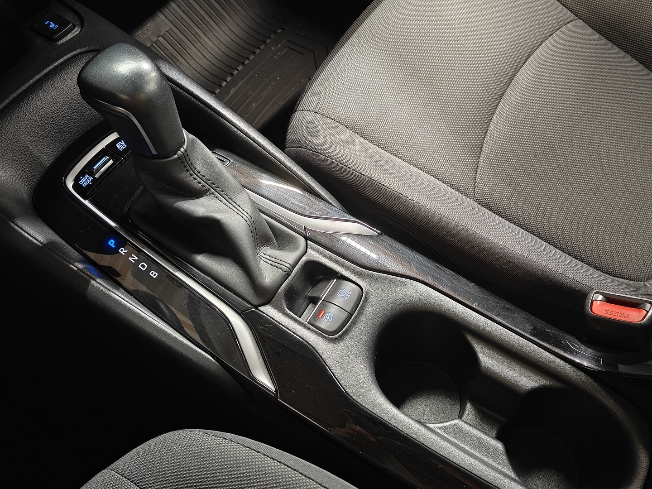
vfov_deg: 46.8
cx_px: 326
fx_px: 565
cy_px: 244
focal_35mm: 30
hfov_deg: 60.0
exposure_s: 1/33
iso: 1600
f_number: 1.8
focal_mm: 5.59
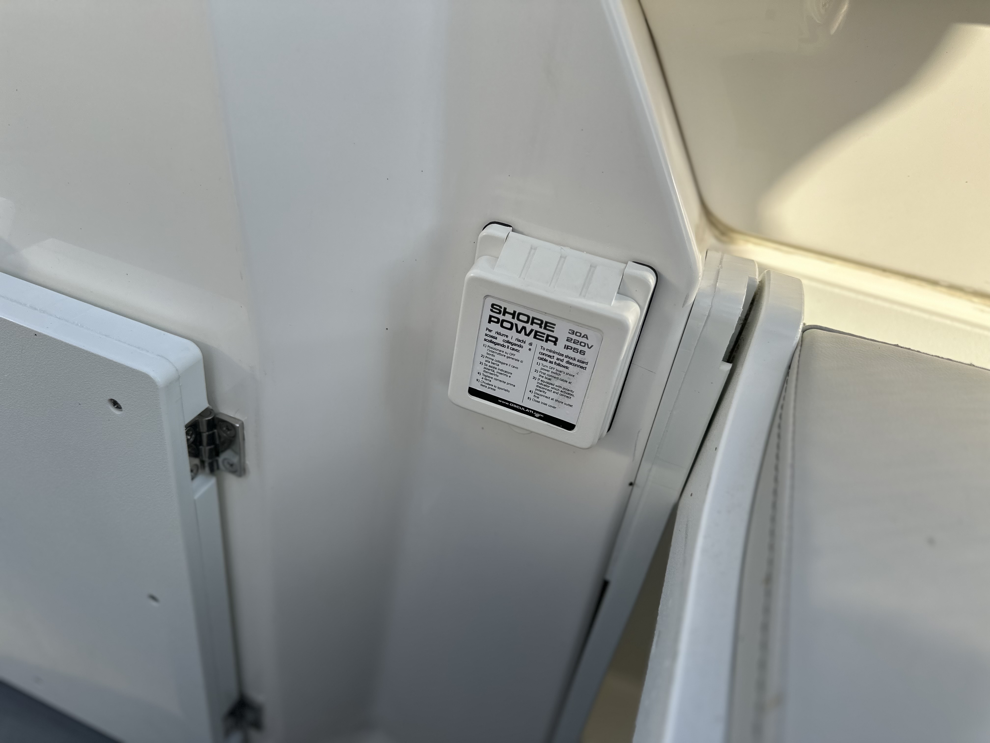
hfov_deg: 71.6
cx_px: 495
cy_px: 372
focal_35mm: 24
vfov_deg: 56.8
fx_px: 686
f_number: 1.78
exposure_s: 1/2732
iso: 80
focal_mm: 6.86
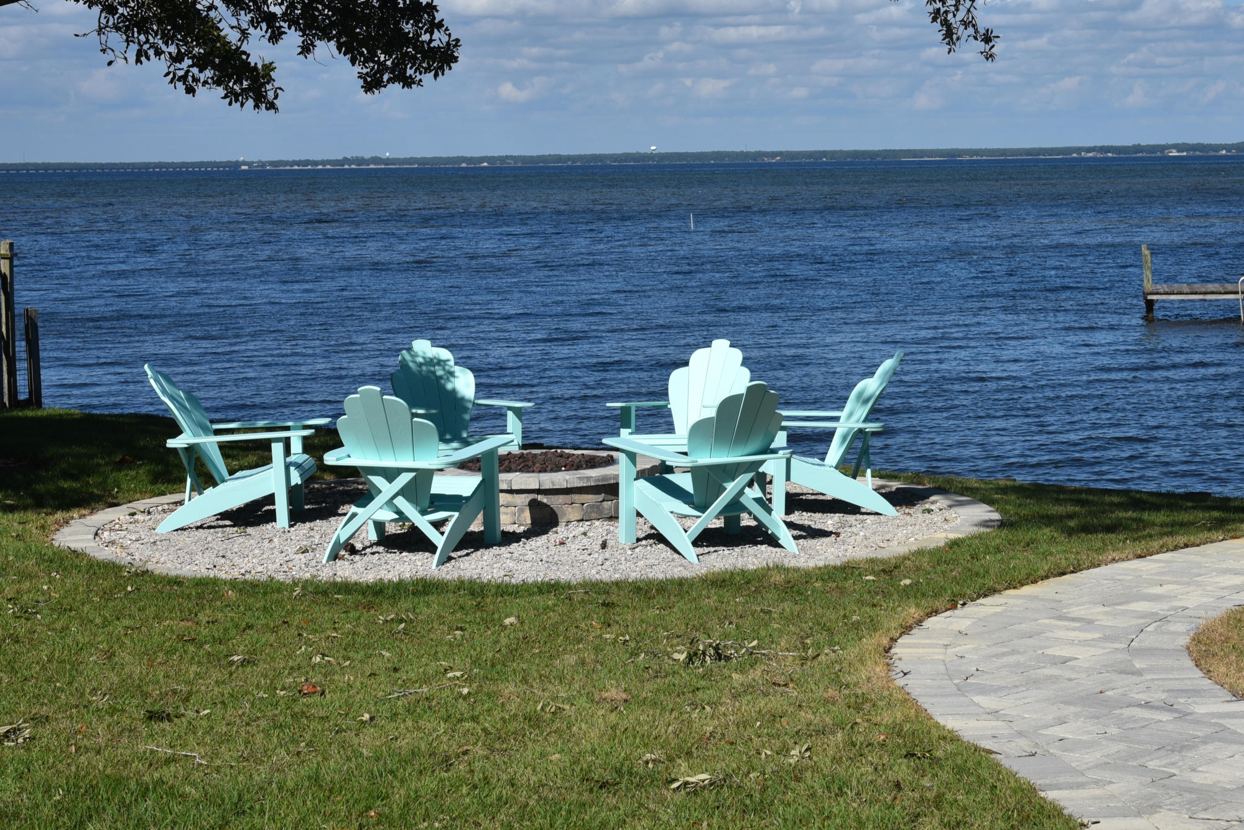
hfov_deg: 25.9
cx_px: 748
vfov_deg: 17.4
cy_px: 221
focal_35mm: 78
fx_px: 2696
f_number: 11
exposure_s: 1/500
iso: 200
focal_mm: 52
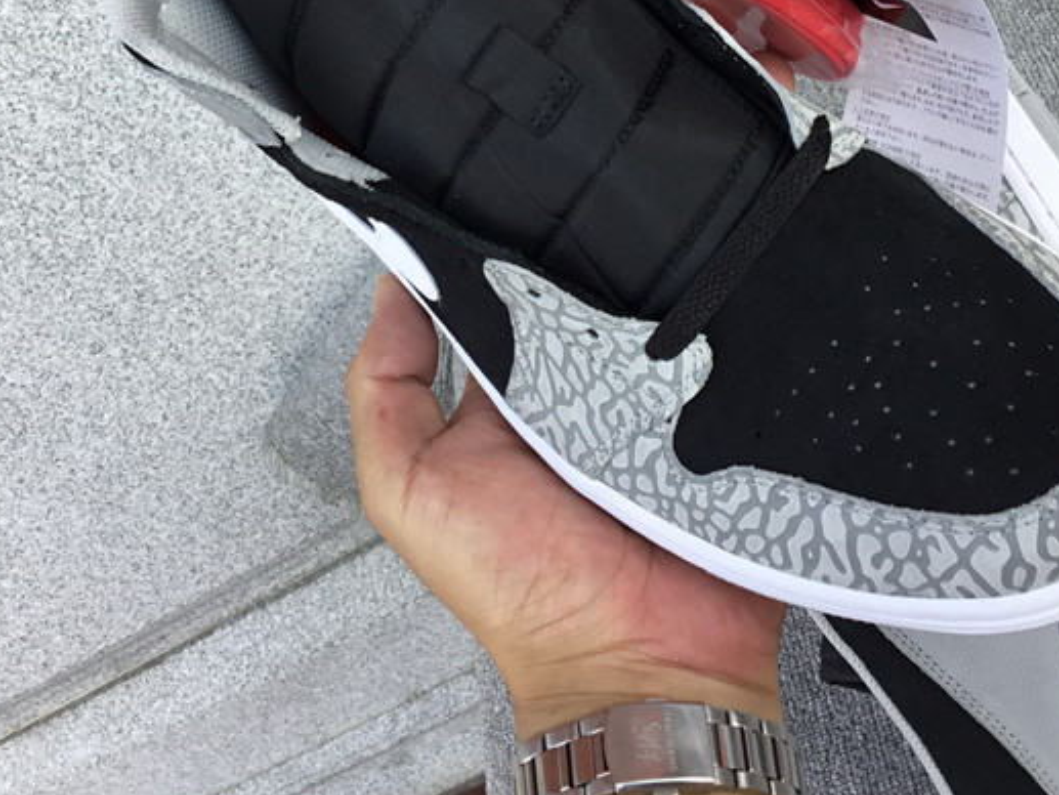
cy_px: 147
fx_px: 1652
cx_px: 600
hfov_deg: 35.5
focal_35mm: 54
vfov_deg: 26.5
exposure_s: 1/120
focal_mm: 3.3
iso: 25
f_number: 2.4
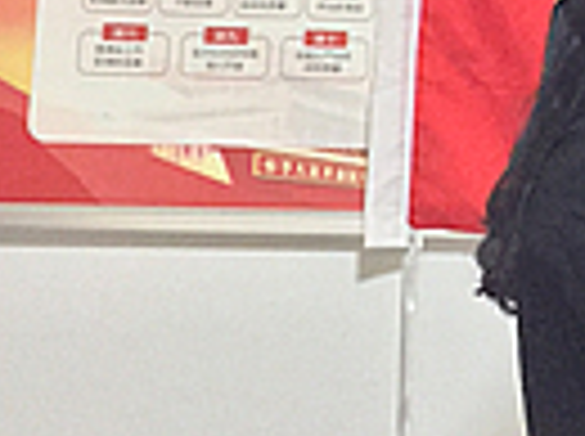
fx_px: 2260
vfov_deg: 10.8
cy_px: -135
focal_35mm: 134
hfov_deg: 13.6
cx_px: 950
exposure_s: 1/33
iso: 320
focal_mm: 4.15
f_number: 2.2
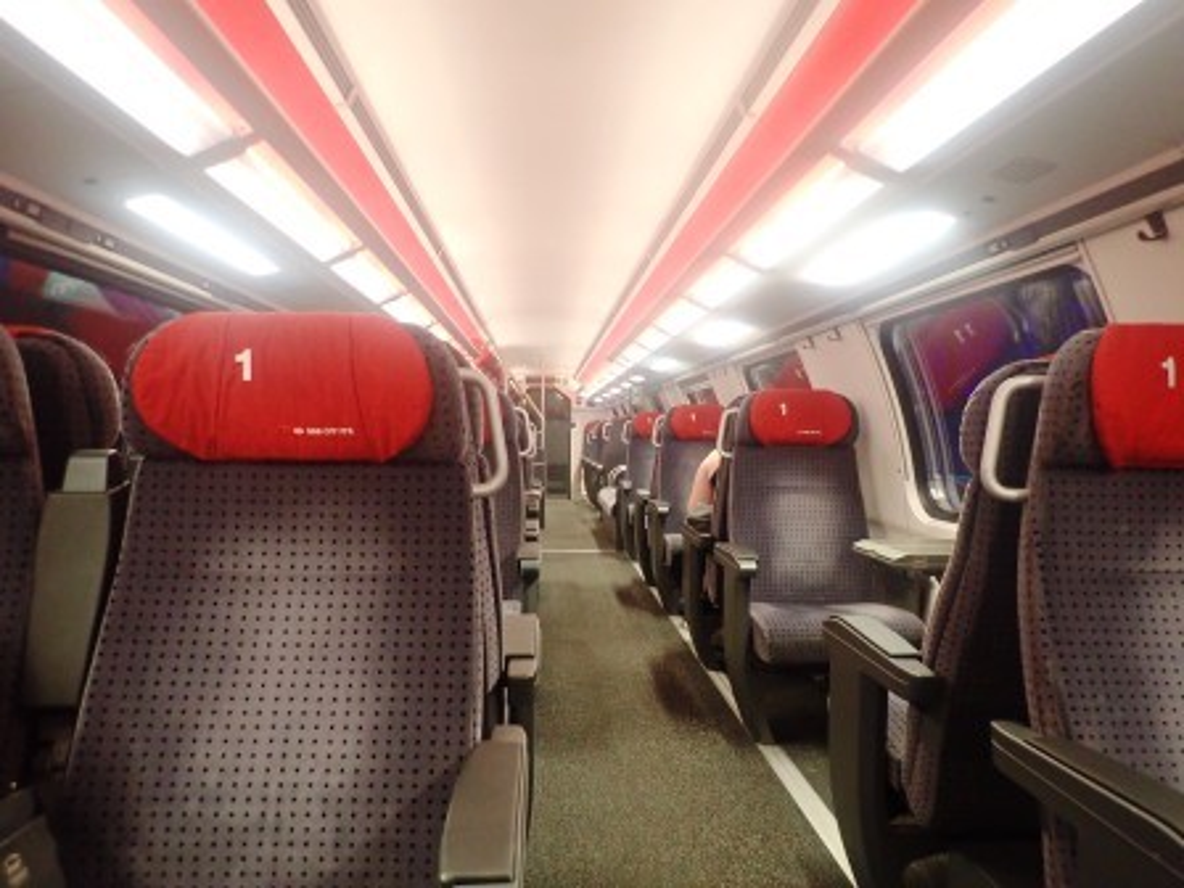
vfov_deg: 54.9
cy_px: 444
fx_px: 855
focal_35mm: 25
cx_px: 592
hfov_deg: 69.4
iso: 400
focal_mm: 4.5
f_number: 2
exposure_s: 1/30
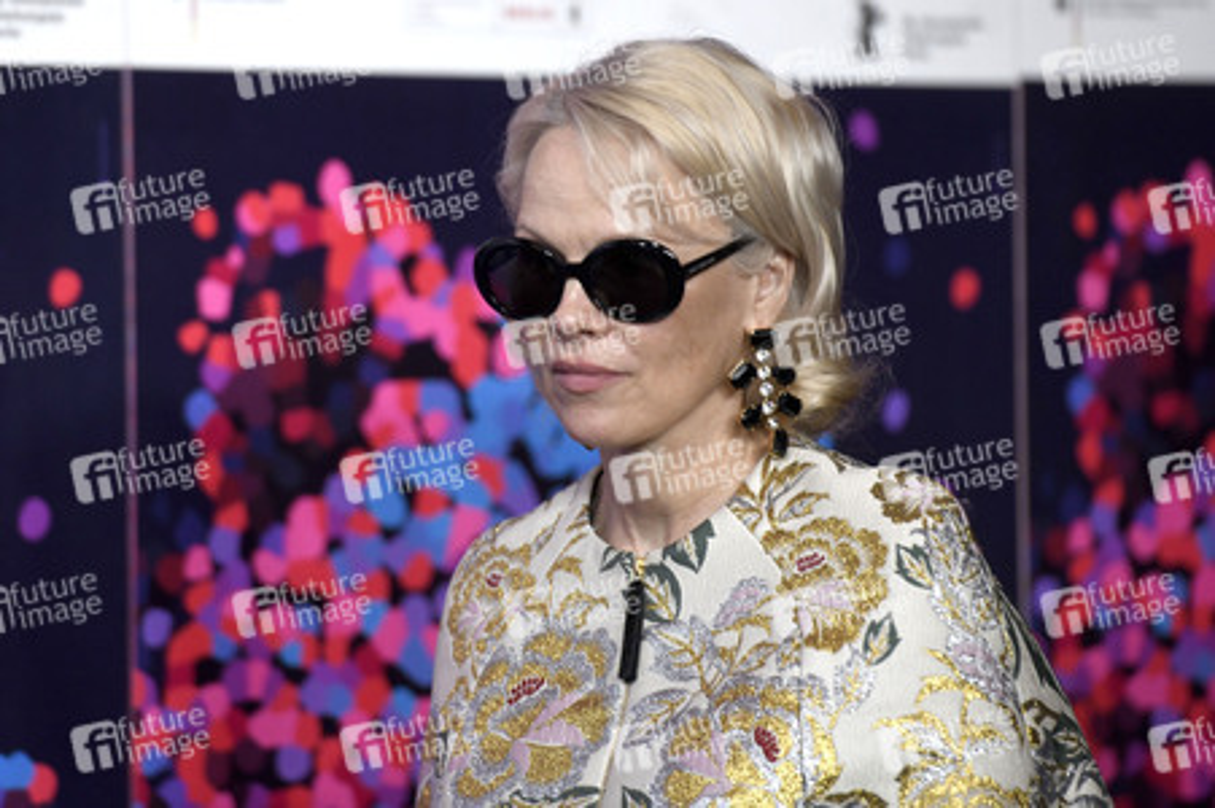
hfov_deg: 10.3
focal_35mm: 200
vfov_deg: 6.9
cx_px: 608
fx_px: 6745
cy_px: 404
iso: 1250
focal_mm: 200
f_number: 4
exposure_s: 1/250
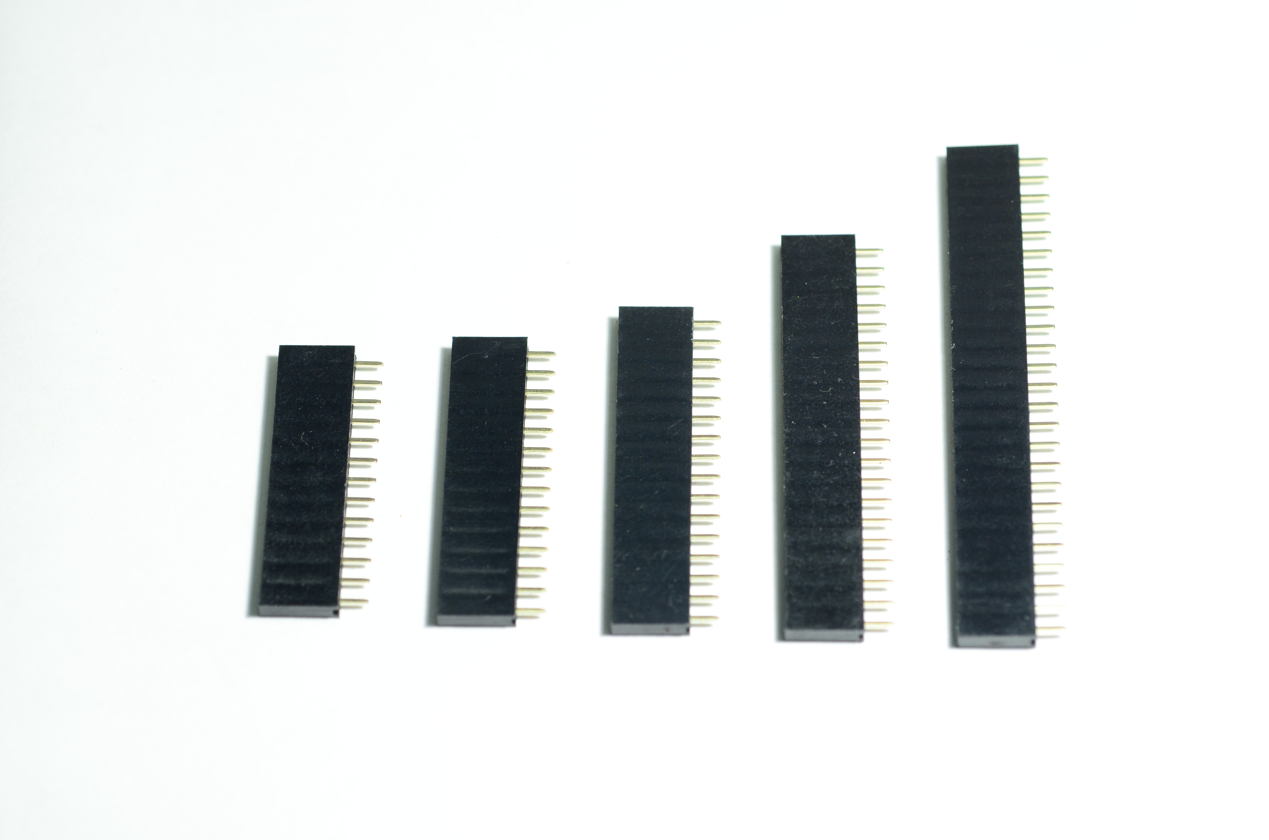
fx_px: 3166
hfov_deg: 22.7
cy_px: 420
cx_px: 634
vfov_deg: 15.1
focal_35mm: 90
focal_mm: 60
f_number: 6.3
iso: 500
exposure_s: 1/50
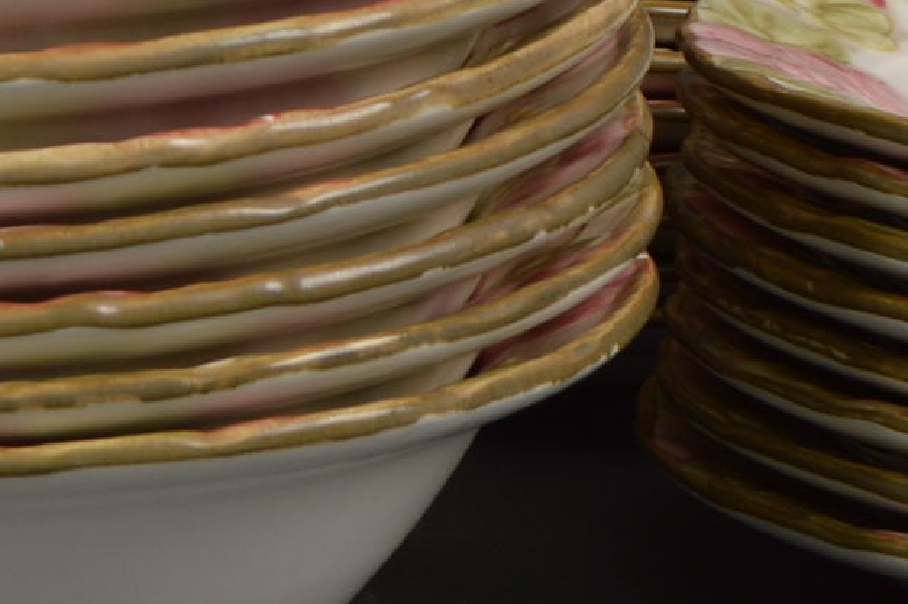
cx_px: -171
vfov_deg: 4.7
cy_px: -410
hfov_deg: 7.1
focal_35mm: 288
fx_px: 7258
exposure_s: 1/160
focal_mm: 40
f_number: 9
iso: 100
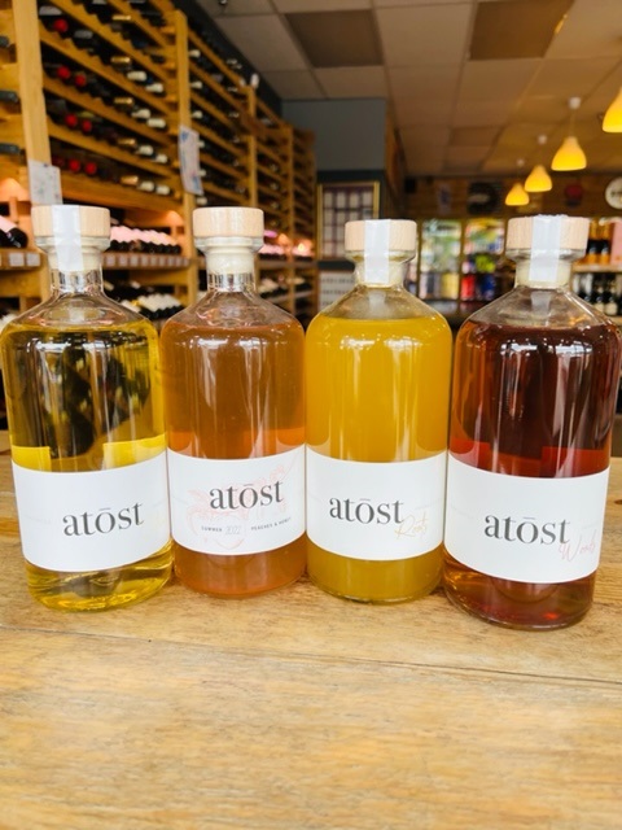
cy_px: 415
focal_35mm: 26
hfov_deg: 53.1
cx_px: 311
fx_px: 623
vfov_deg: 67.3
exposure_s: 1/120
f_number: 1.5
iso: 64
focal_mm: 5.7
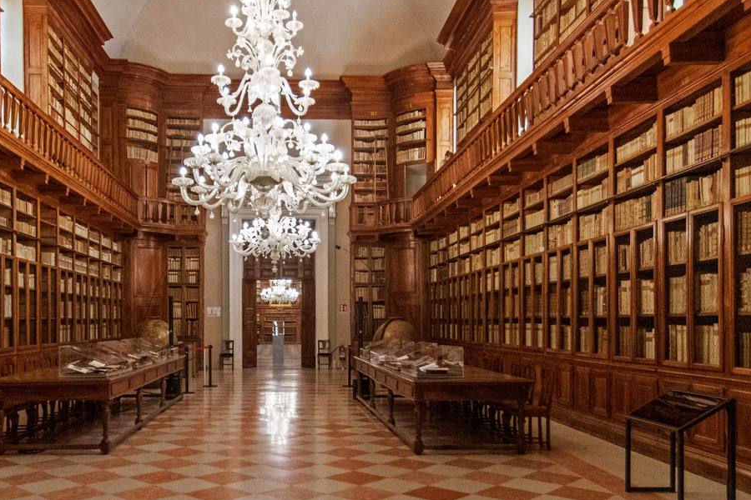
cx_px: 308
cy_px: 305
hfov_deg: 61.5
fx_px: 626
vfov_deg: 43.3
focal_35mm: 30
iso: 3200
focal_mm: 10
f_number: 3.5
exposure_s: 1/60
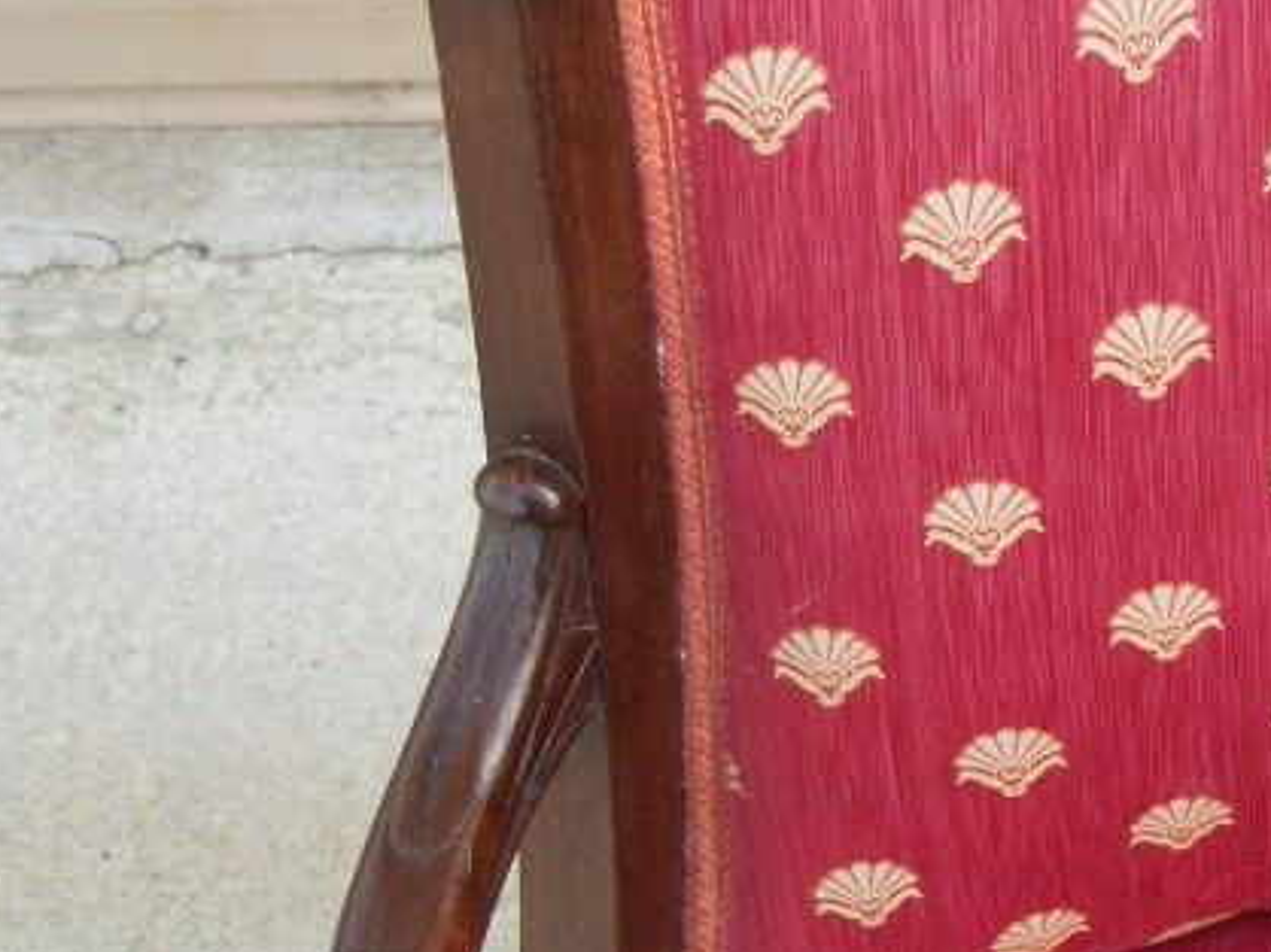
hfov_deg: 19.6
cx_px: 1192
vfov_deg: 15.1
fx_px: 3596
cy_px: 338
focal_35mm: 98
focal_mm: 5.7
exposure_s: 1/250
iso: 80
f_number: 2.9
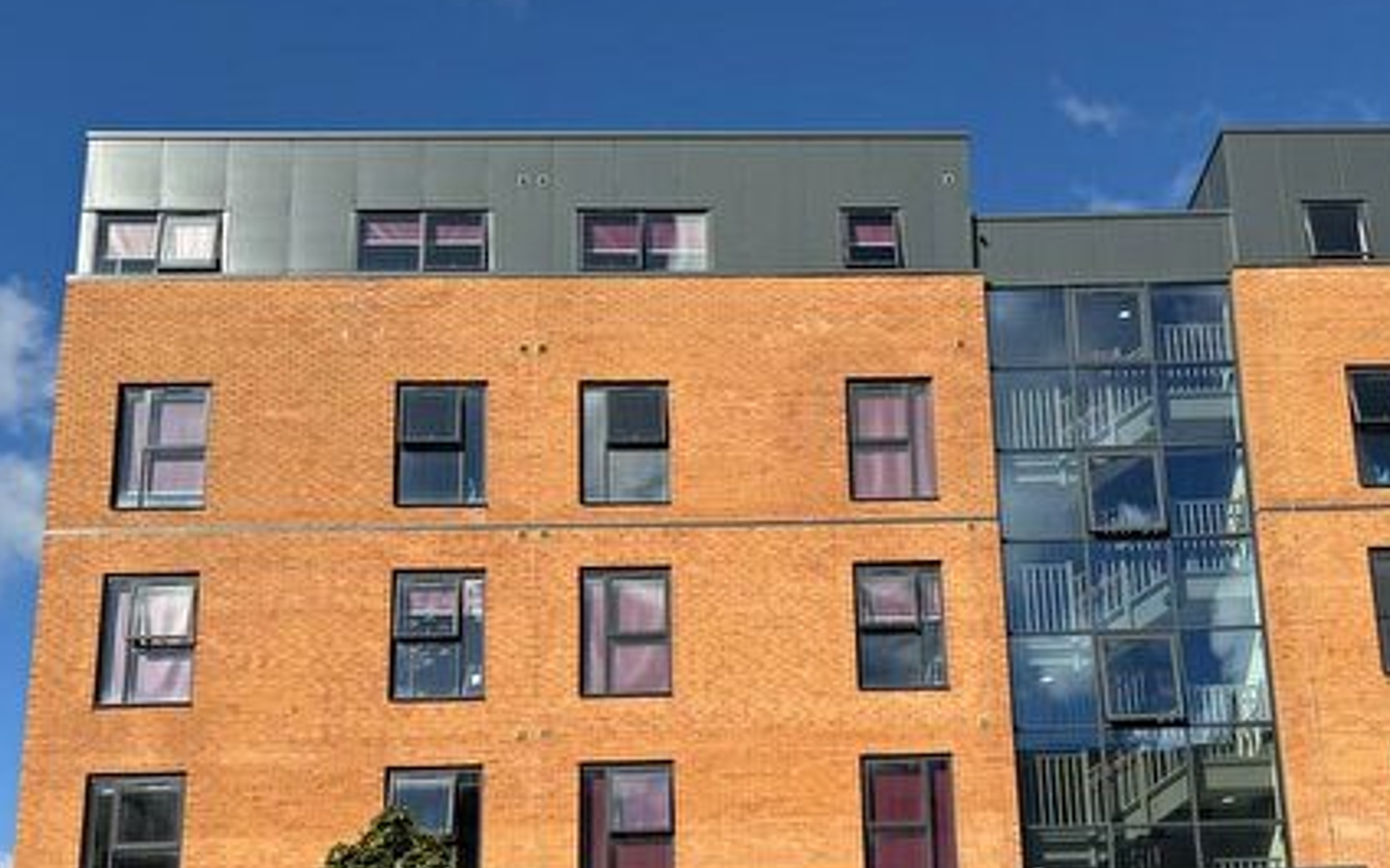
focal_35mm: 42
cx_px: 849
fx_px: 1591
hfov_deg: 46.9
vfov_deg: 29.4
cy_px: 762
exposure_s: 1/4950
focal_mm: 6.76
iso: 80
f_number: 1.78
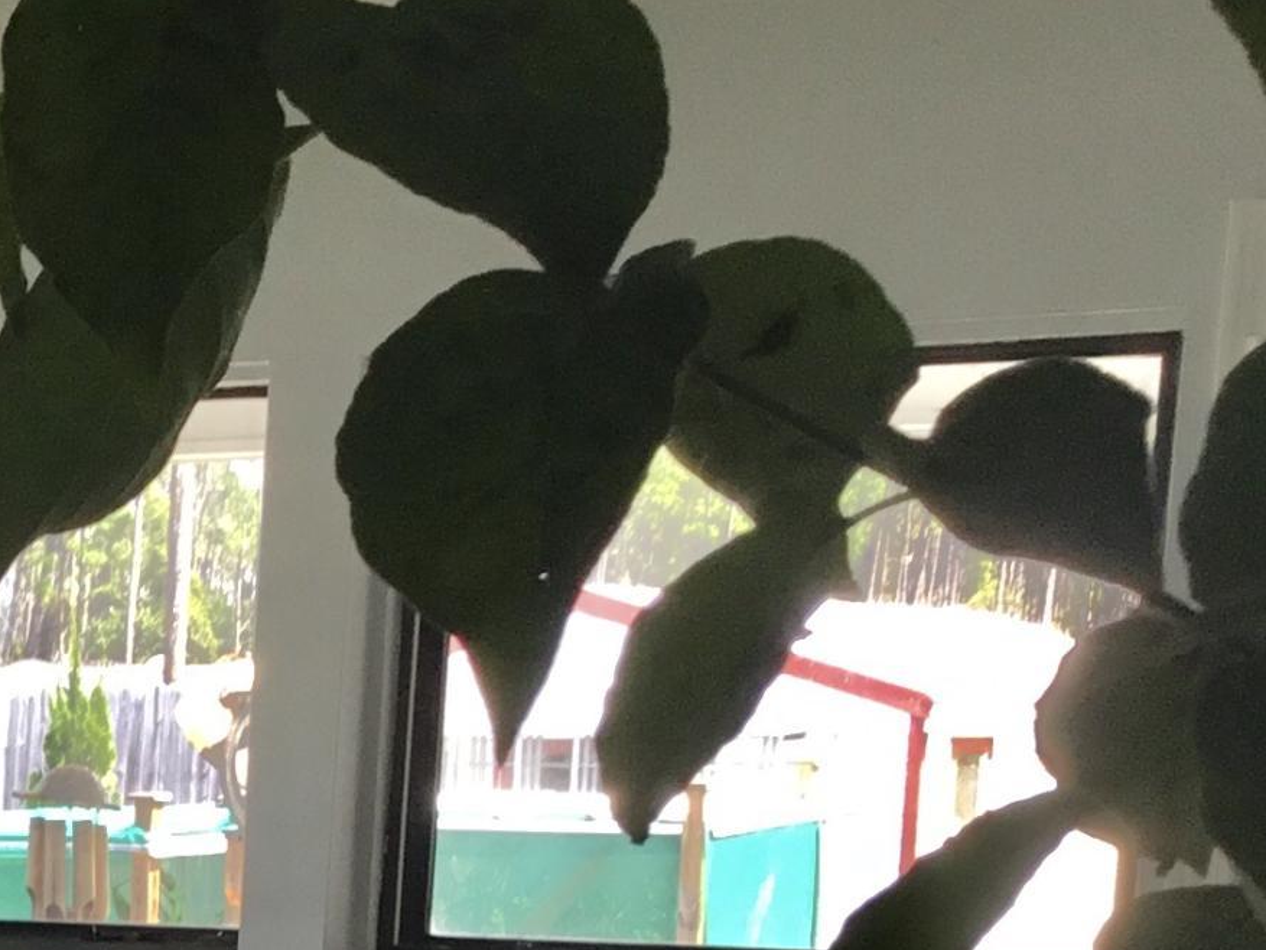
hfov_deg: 16.7
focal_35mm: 106
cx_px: -680
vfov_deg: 13.1
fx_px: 3877
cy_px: 1458
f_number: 2.4
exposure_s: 1/120
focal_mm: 3.3
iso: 32
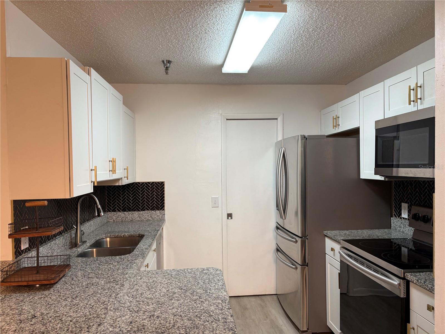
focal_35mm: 26
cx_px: 222
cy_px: 167
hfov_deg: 67.3
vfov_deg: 53.1
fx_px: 334
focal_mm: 5.96
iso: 100
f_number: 1.6
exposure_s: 1/60
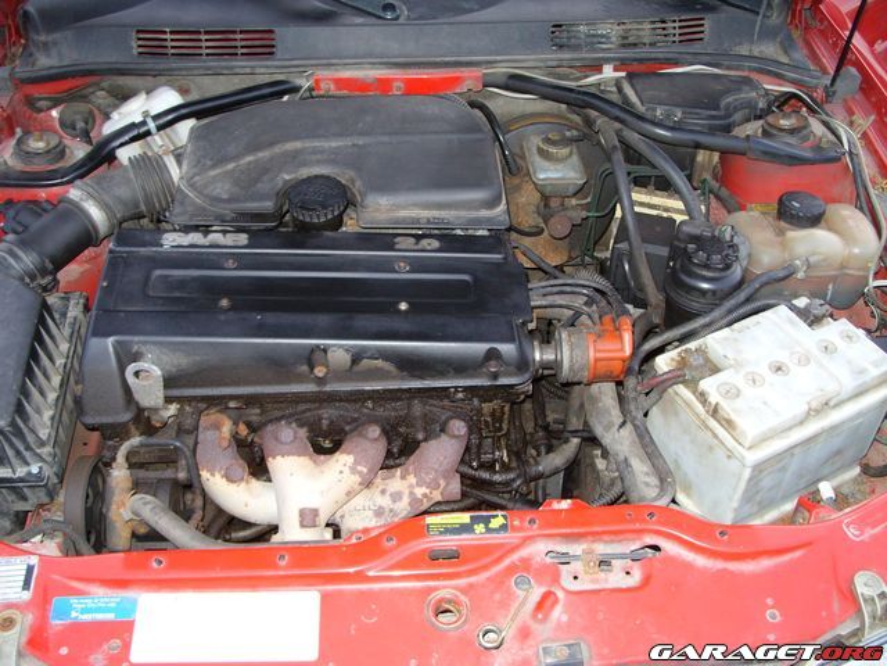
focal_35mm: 38
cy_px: 333
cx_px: 444
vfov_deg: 37.7
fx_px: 974
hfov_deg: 49.0
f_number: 2.8
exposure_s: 1/30
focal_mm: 7.8
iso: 200
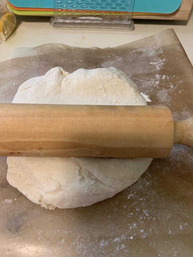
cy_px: 132
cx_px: 95
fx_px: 201
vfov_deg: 65.3
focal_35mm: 27
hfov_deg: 51.3
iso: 160
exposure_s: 1/60
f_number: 1.8
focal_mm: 4.25
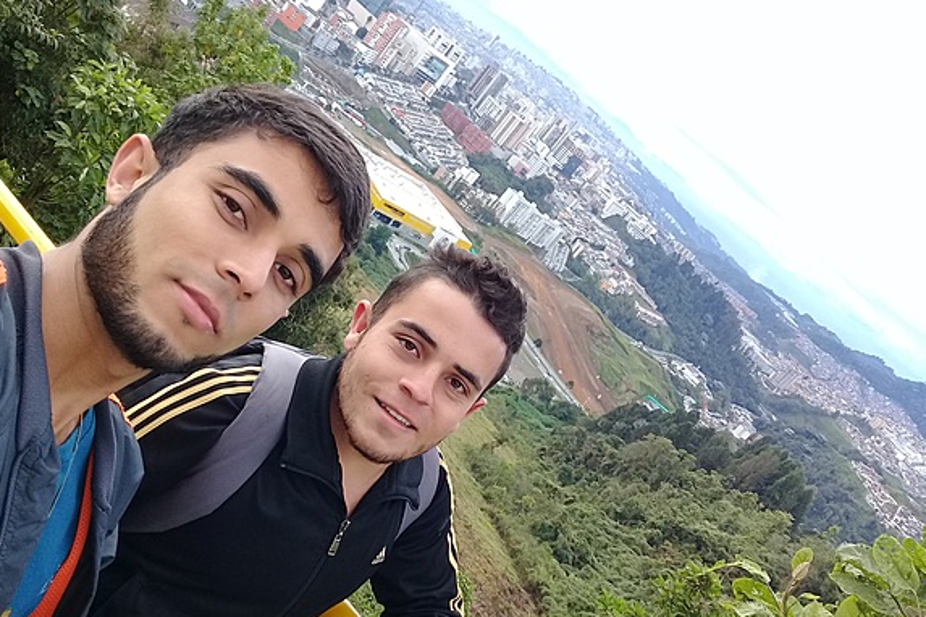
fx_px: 926
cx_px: 449
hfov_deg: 53.1
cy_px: 334
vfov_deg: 36.8
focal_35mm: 36
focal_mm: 3.3
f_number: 2.2
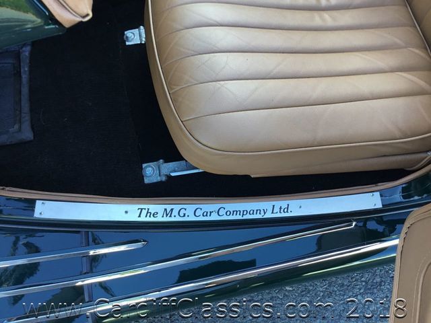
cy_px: 162
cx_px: 216
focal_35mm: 31
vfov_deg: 45.4
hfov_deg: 58.4
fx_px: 386
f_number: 2.4
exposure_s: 1/60
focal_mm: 3.3
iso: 25
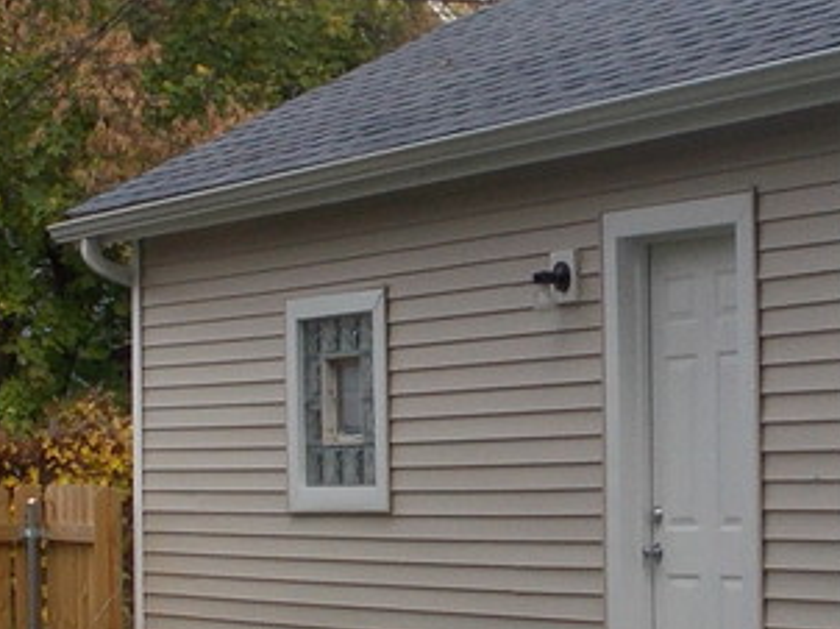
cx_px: 498
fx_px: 3007
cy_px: 365
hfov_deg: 15.9
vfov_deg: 11.9
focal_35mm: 124
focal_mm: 4.6
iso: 80
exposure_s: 1/400
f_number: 3.2
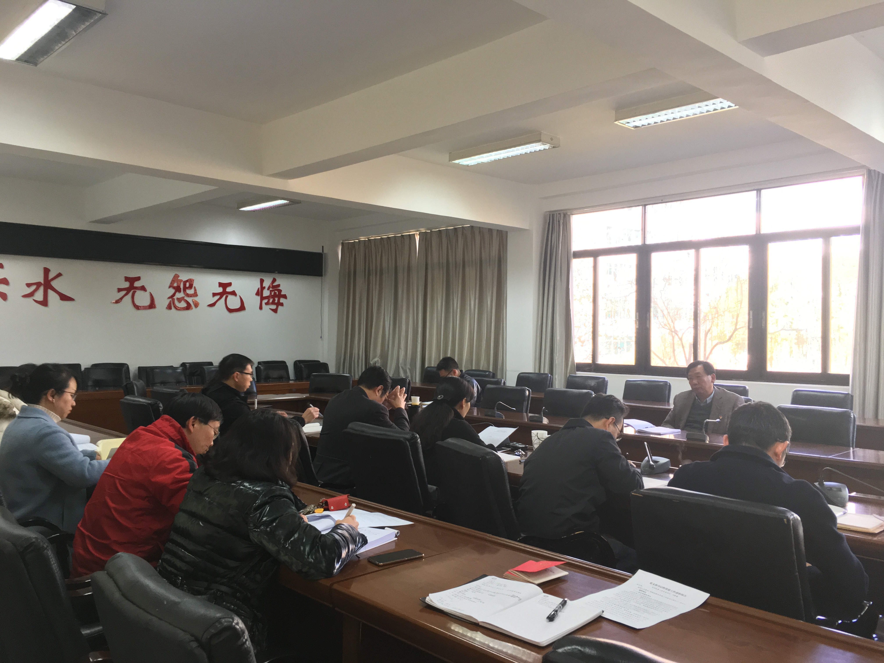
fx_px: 741
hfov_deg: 61.7
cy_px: 332
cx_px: 442
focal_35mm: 29
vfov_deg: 48.2
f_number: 2.2
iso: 125
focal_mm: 4.15
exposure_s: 1/33
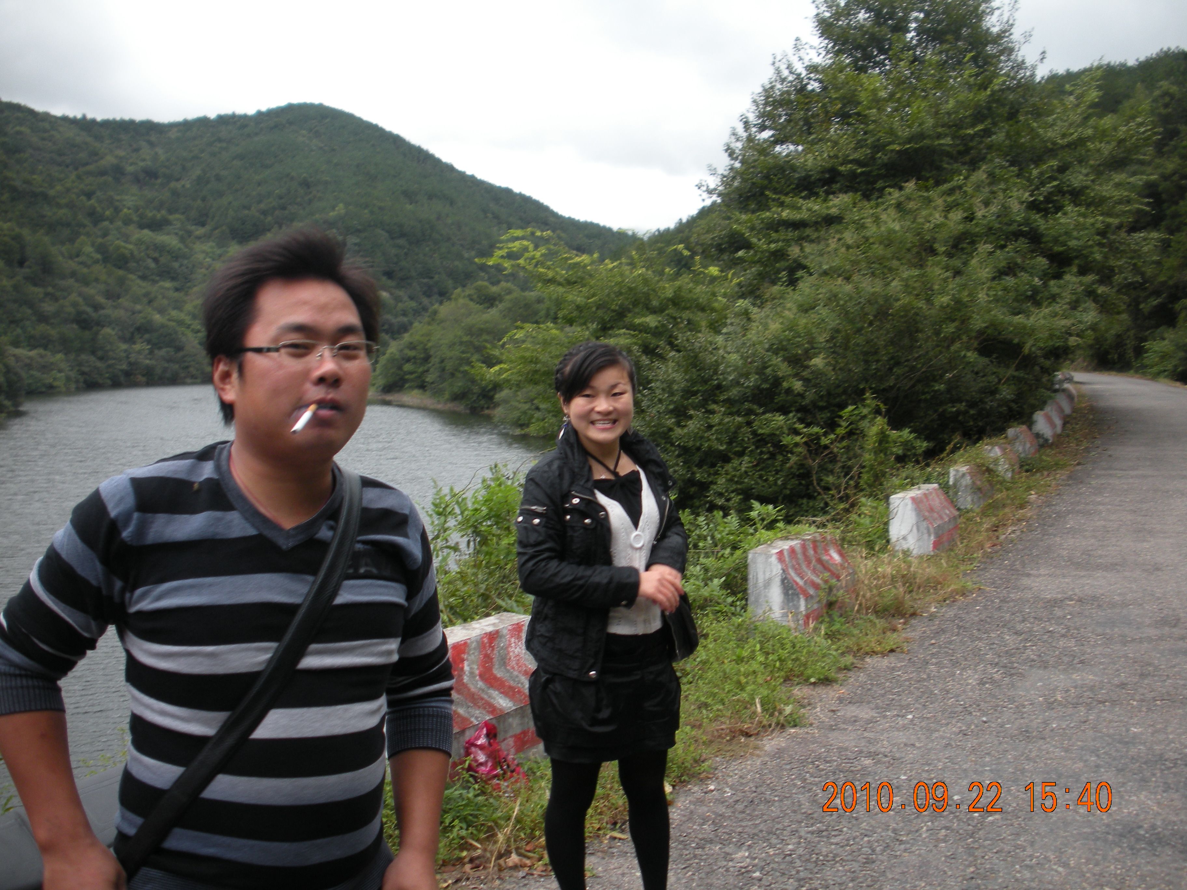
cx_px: 594
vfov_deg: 40.7
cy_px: 445
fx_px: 1200
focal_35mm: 35
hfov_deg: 52.6
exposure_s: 1/61.2
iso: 82
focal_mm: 6.3
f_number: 3.5
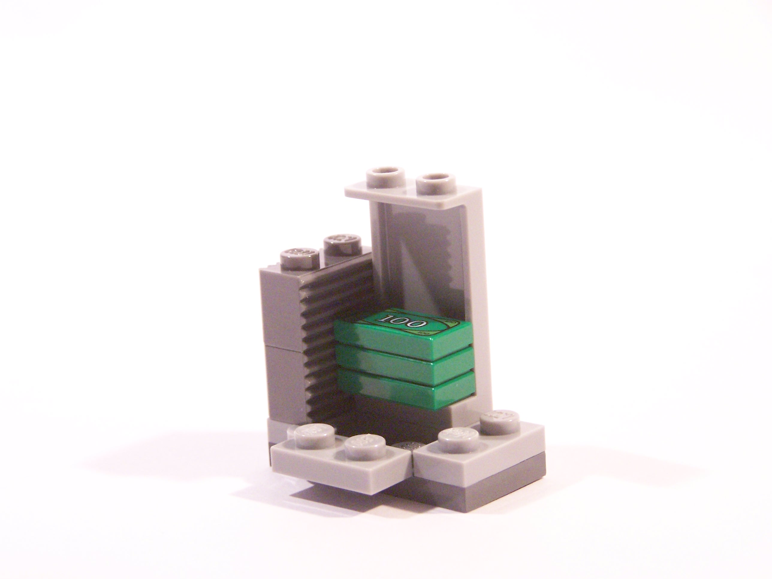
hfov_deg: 18.7
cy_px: 290
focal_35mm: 105
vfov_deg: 14.1
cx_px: 386
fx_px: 2342
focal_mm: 17.5
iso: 400
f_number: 3.2
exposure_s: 1/30
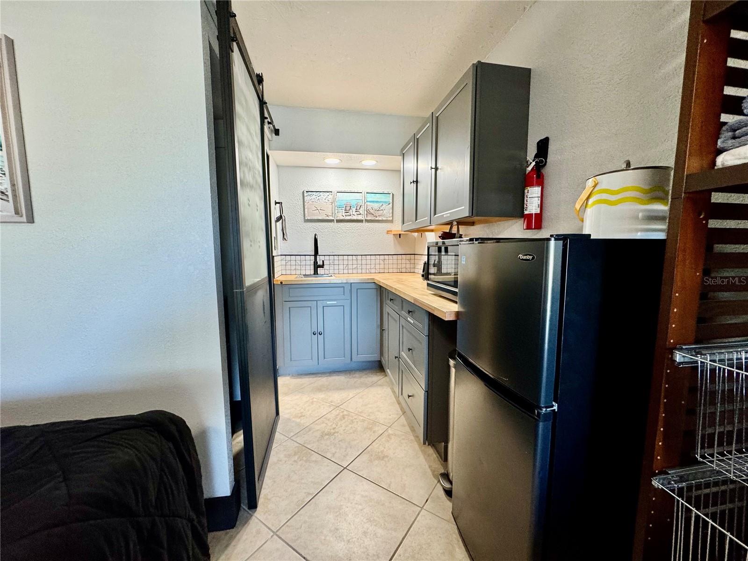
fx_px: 303
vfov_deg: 85.7
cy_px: 280
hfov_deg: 102.1
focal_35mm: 14
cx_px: 374
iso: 160
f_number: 2.2
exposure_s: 1/60
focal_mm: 2.22
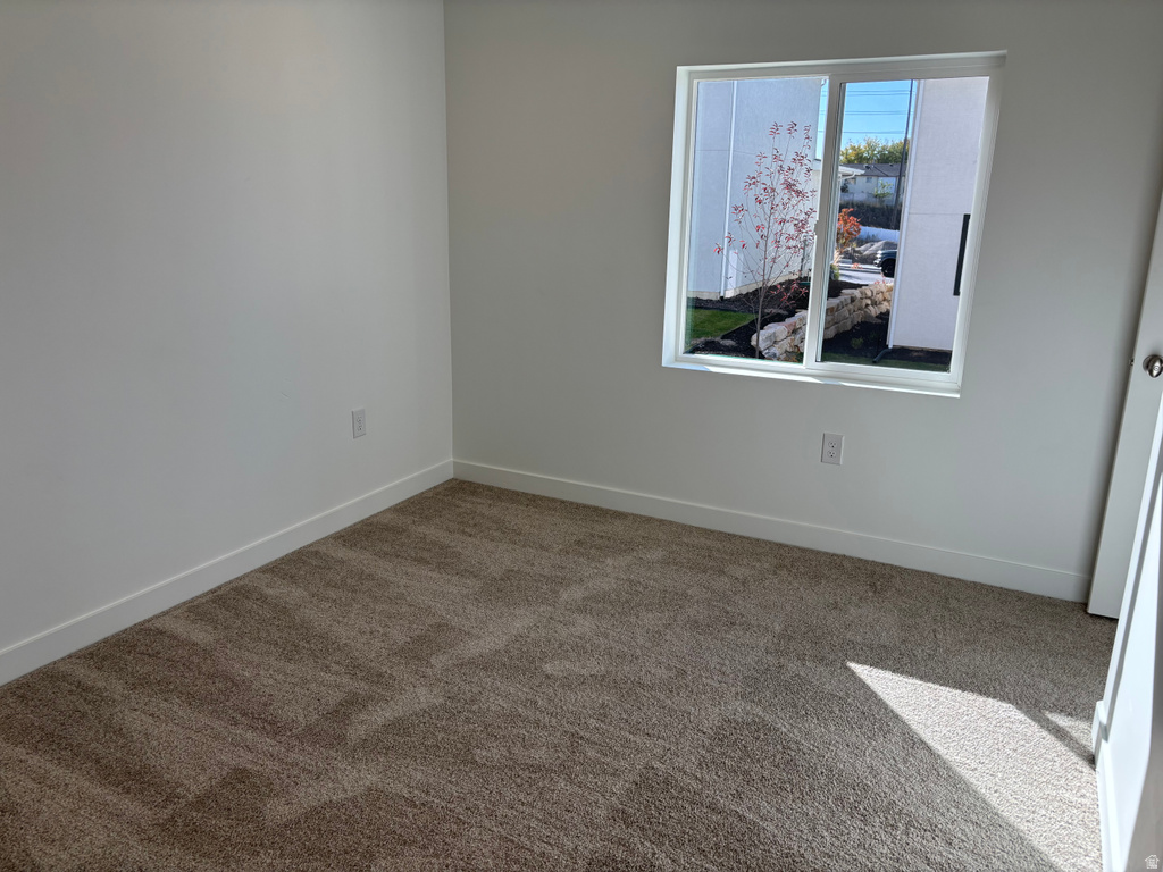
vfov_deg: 53.1
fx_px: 874
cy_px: 436
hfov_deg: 67.3
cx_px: 582
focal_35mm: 26
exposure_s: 1/758
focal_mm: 5.96
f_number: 1.6
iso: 50
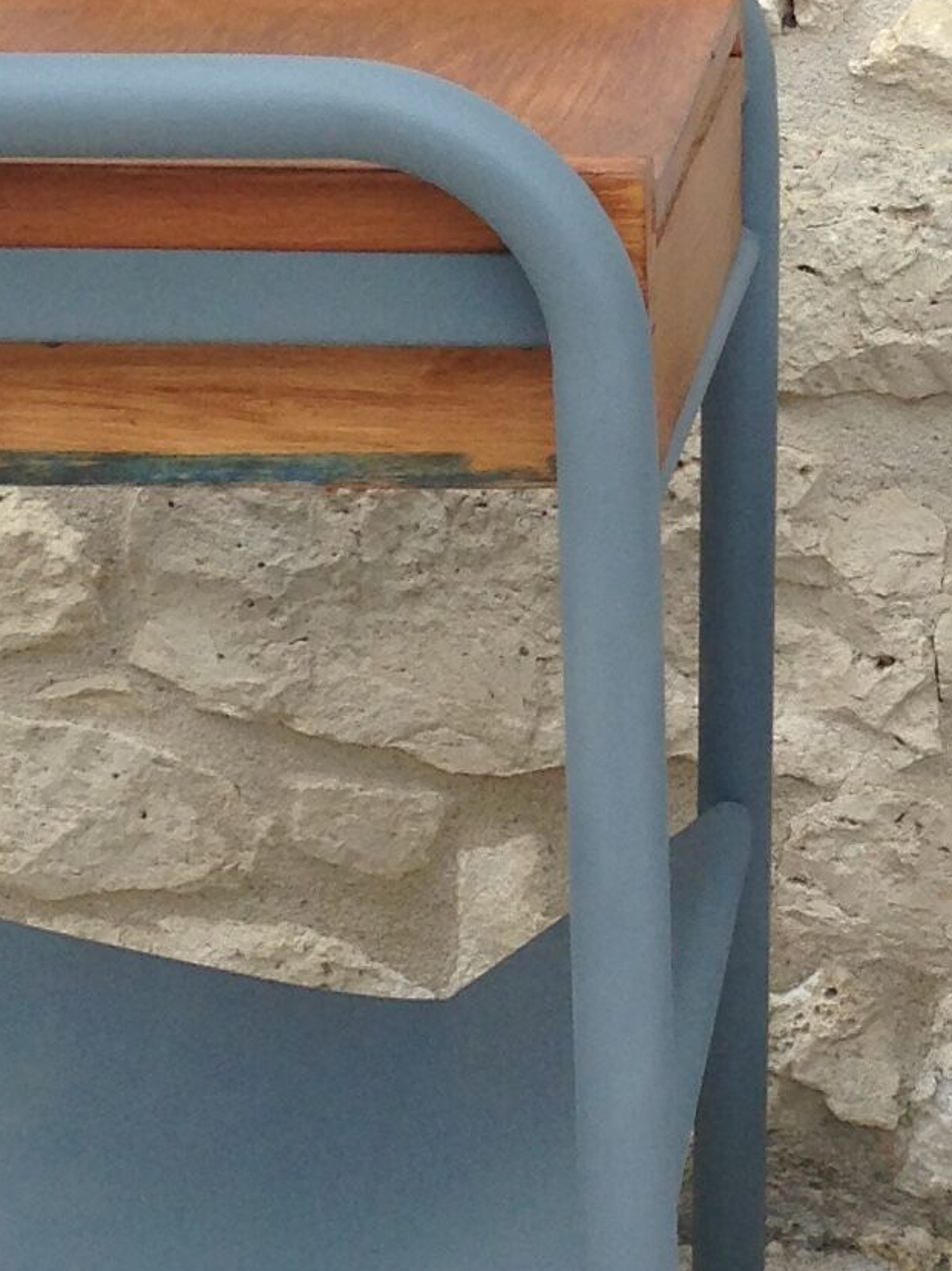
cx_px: 986
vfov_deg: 15.2
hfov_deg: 11.3
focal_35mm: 130
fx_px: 4771
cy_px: 532
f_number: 2.4
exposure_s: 1/366
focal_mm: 4.12
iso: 50
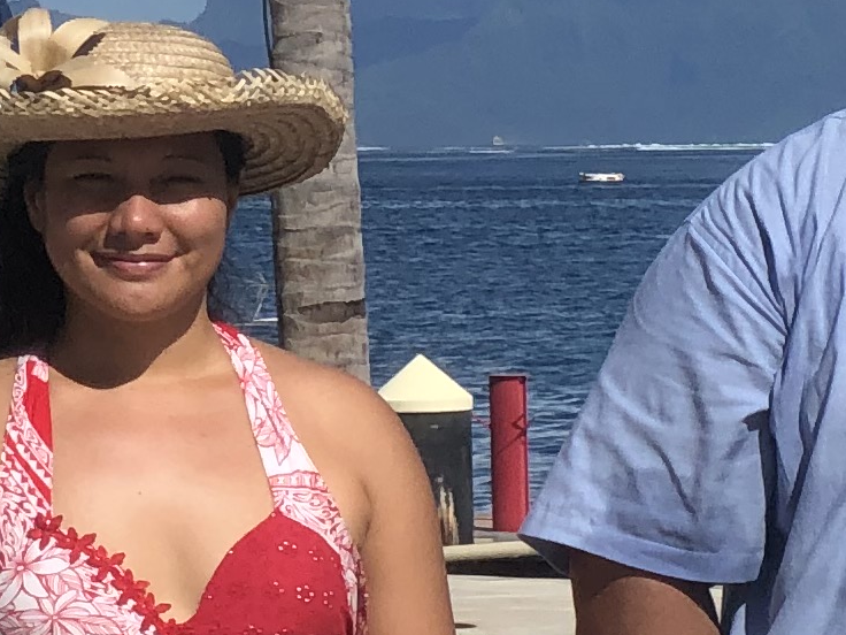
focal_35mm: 285
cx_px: 1676
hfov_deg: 6.7
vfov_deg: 5.2
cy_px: 458
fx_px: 6965
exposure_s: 1/1736
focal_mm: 6
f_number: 2.4
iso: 16
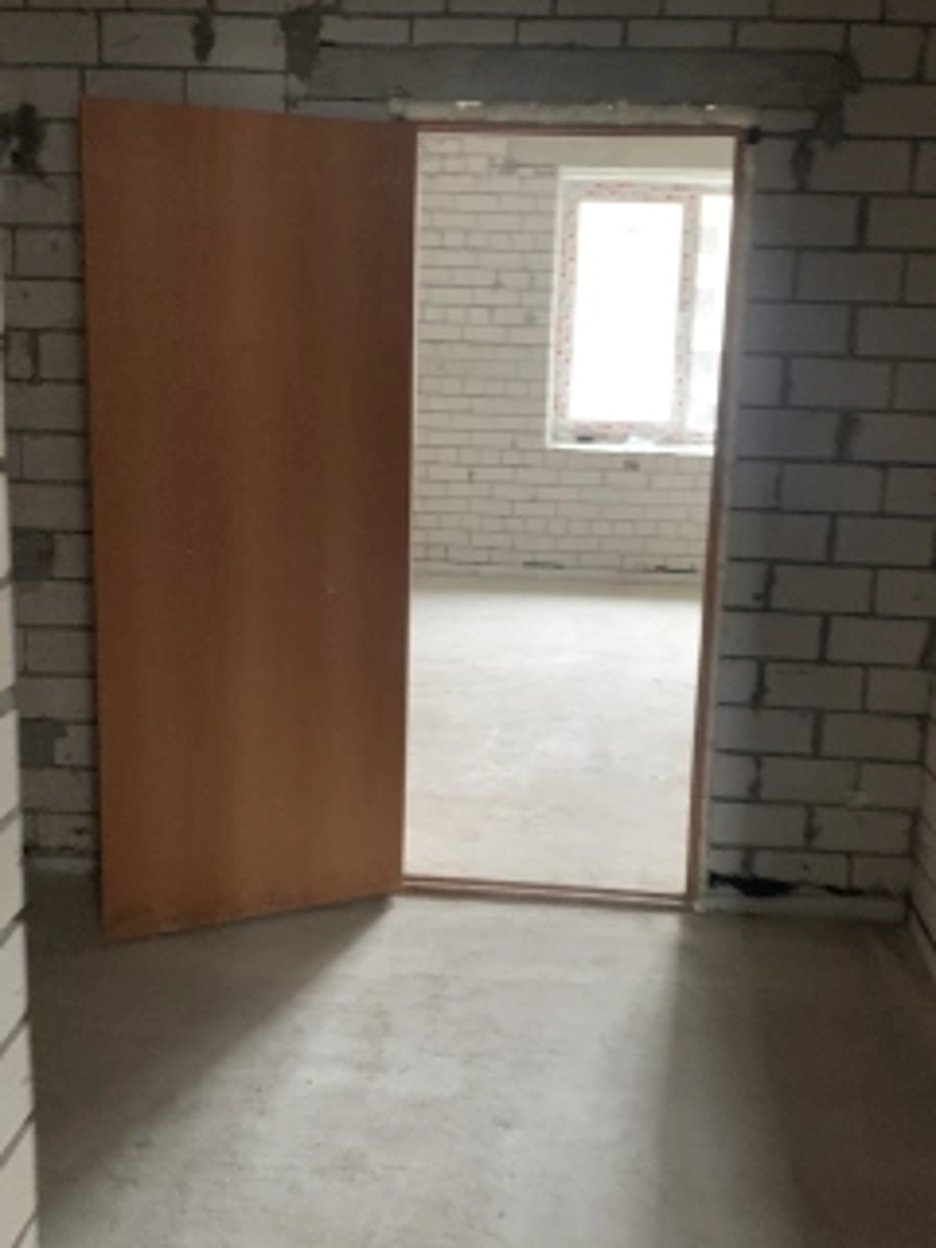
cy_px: 608
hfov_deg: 37.7
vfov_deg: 49.0
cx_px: 505
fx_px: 1370
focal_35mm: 38
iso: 400
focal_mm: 4.25
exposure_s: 1/33
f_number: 1.8
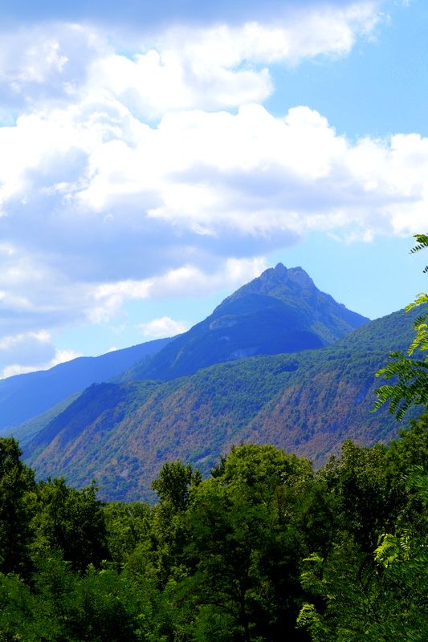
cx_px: 214
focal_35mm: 90
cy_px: 321
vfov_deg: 22.6
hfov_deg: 15.2
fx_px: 1606
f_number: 9
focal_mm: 60
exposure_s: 1/200
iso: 100
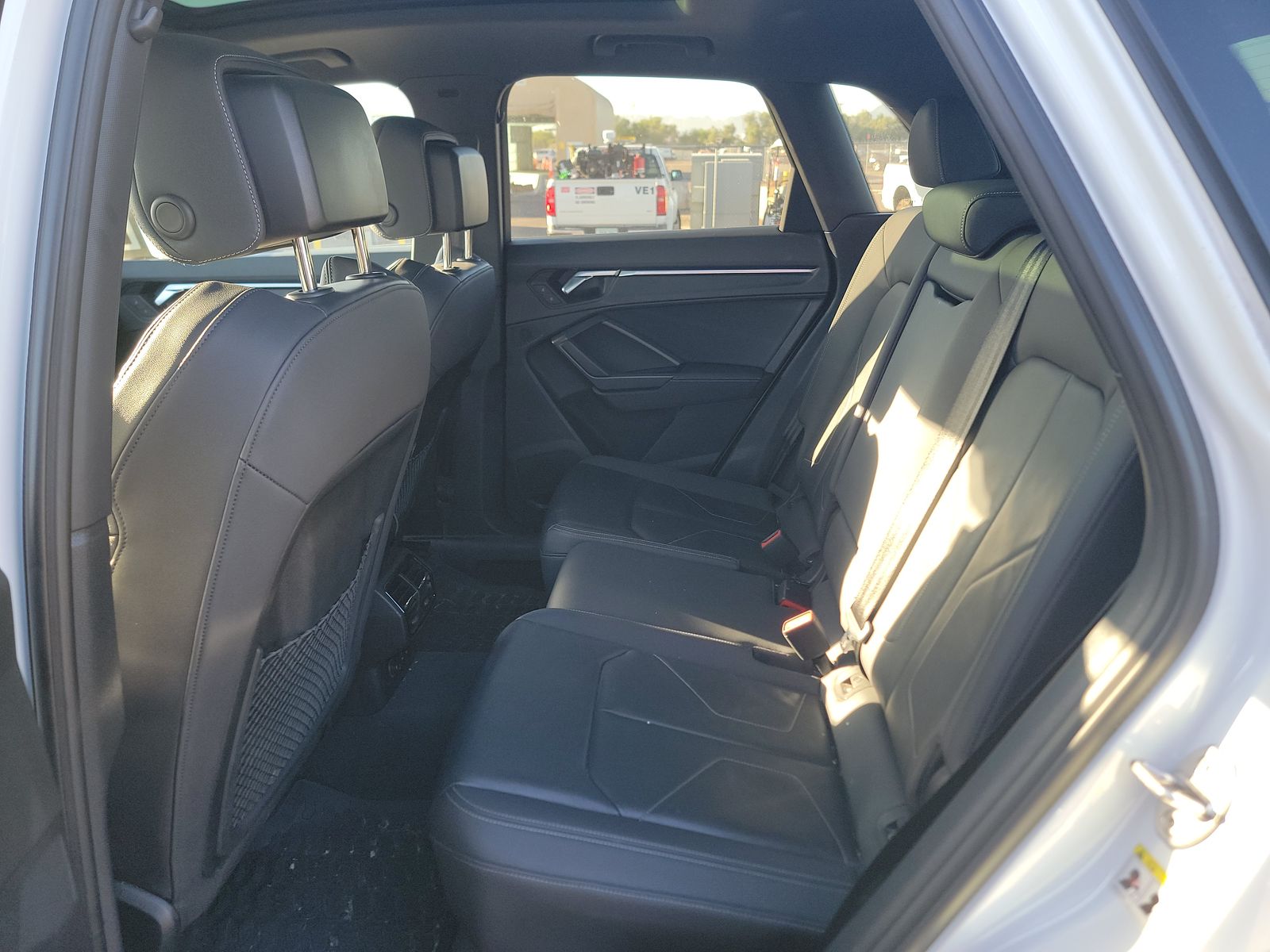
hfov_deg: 71.6
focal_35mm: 24
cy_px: 476
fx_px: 881
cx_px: 635
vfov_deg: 56.8
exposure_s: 1/59
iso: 76
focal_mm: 6.7
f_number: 1.8
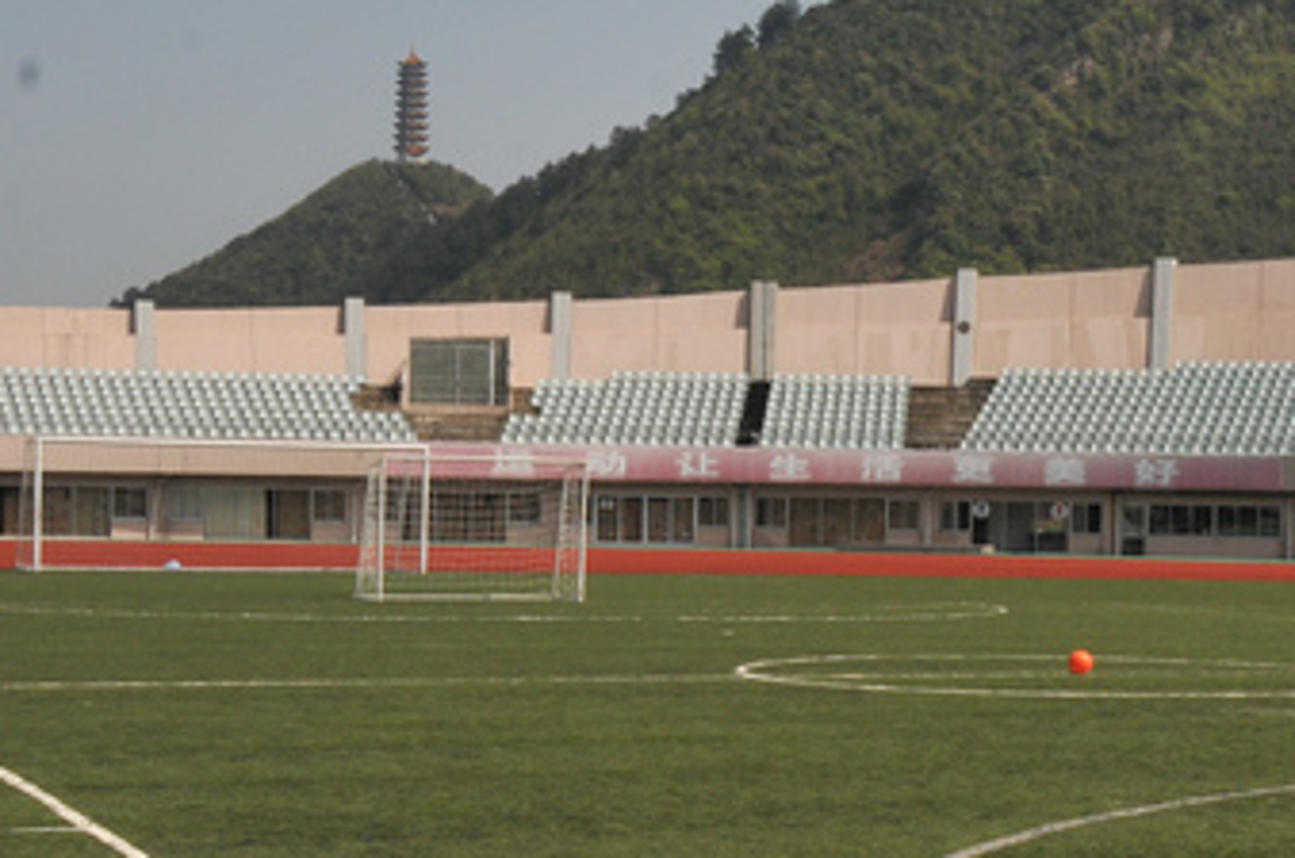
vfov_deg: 16.9
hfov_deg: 25.0
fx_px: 2872
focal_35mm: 80
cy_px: 640
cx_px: 1011
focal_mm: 24
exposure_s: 1/320
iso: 200
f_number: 9
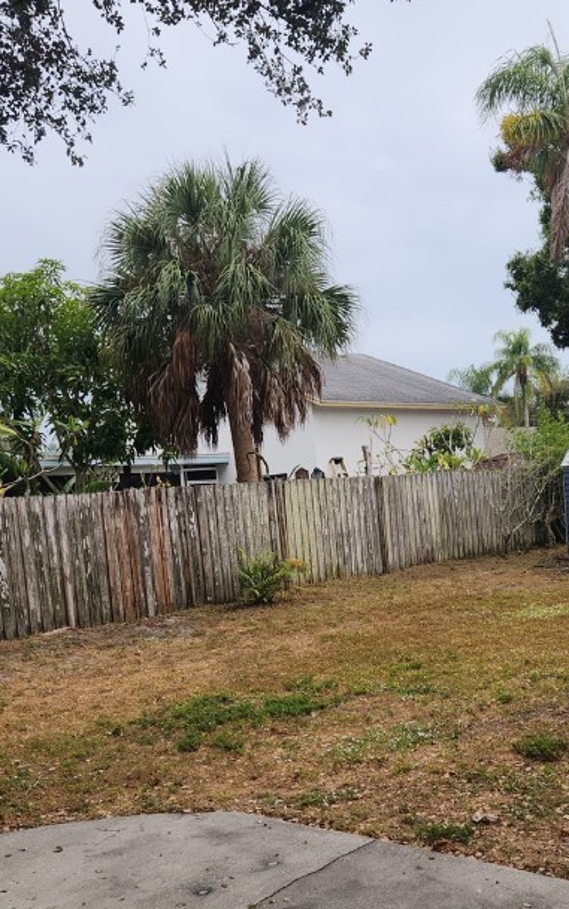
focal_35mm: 41
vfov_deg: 47.8
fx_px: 1017
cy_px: 564
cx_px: 424
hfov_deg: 30.8
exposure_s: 1/619
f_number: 1.8
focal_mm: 5.4
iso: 20
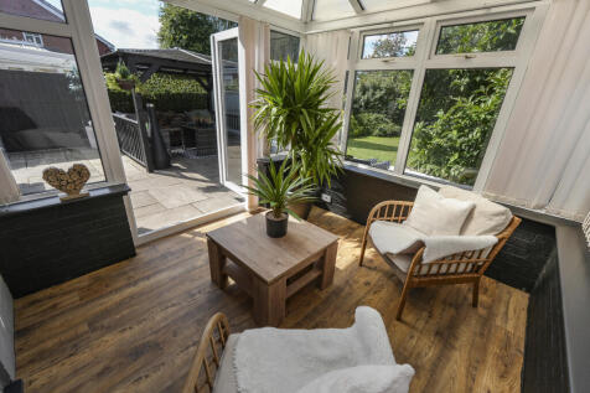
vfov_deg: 77.3
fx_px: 246
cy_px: 196
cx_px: 295
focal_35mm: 15
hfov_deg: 100.4
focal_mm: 10
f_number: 4.5
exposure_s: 1/320
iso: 100
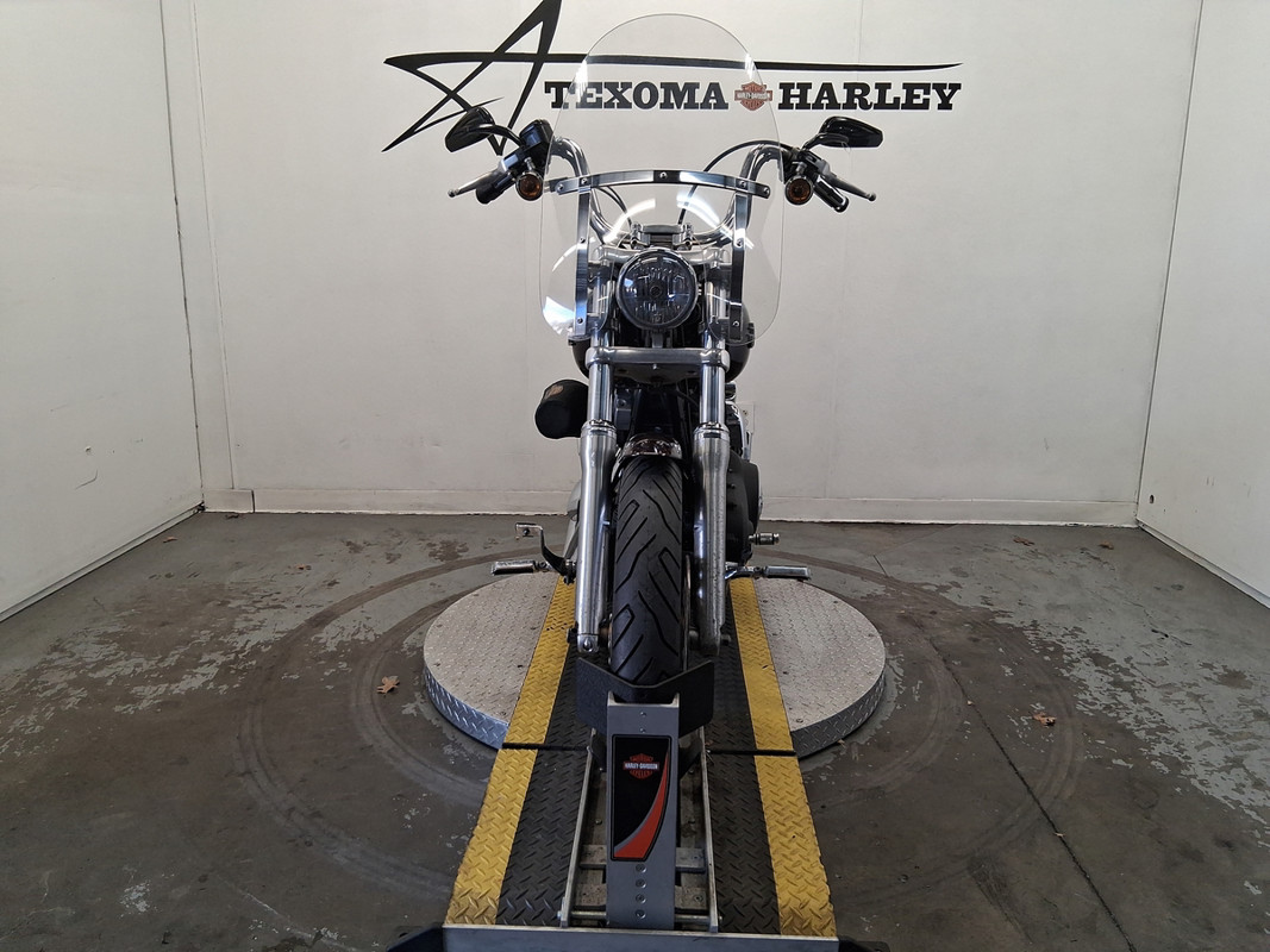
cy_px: 476
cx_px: 635
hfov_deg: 67.3
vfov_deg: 53.1
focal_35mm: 26
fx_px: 954
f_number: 1.8
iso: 123
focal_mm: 3.98
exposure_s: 1/120
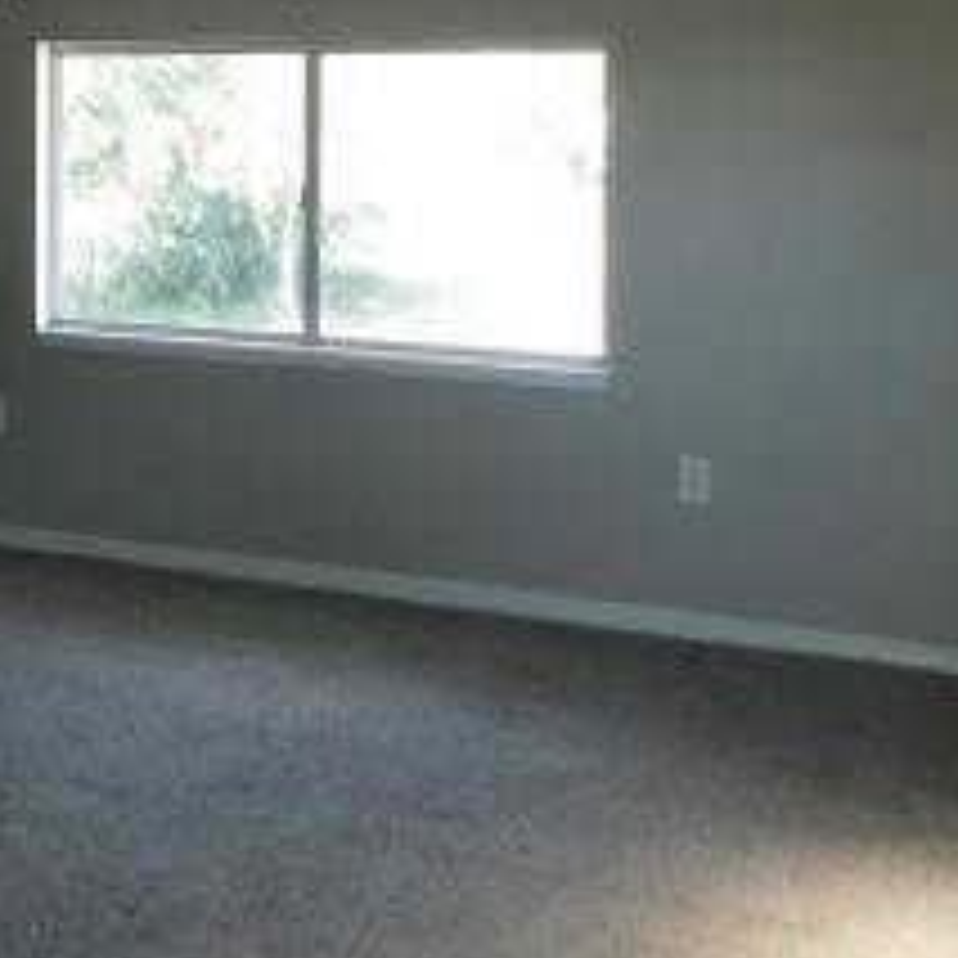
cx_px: 135
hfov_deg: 27.4
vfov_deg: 27.3
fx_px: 1910
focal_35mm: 61
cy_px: 130
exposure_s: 1/80
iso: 125
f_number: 3
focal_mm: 4
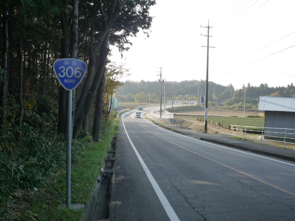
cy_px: 110
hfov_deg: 47.9
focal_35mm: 39
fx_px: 332
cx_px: 148
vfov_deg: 36.8
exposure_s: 1/320
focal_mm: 6.8
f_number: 4
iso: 160
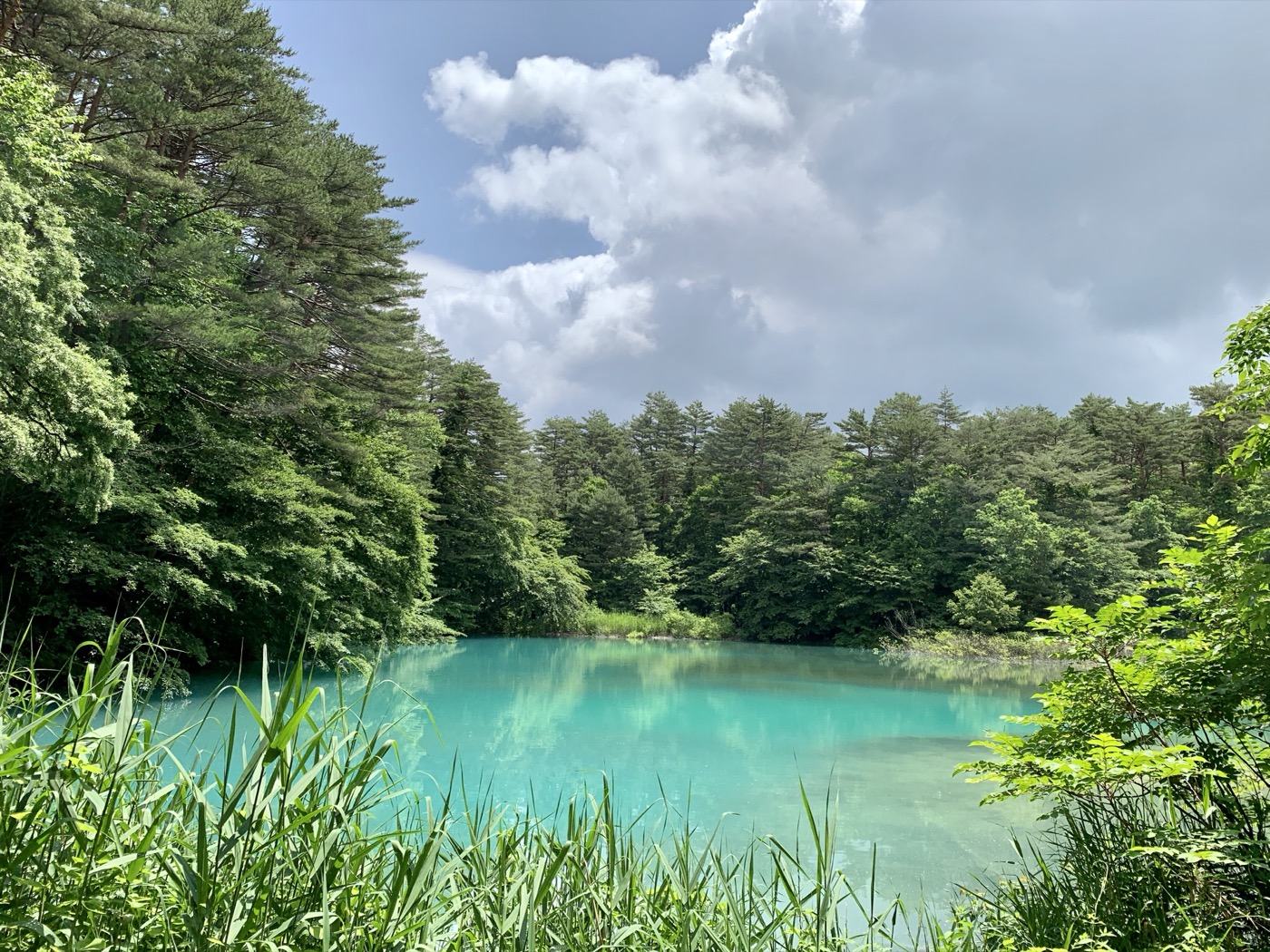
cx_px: 635
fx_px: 954
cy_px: 476
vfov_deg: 53.1
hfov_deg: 67.3
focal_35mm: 26
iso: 25
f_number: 1.8
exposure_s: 1/2481
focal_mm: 4.25
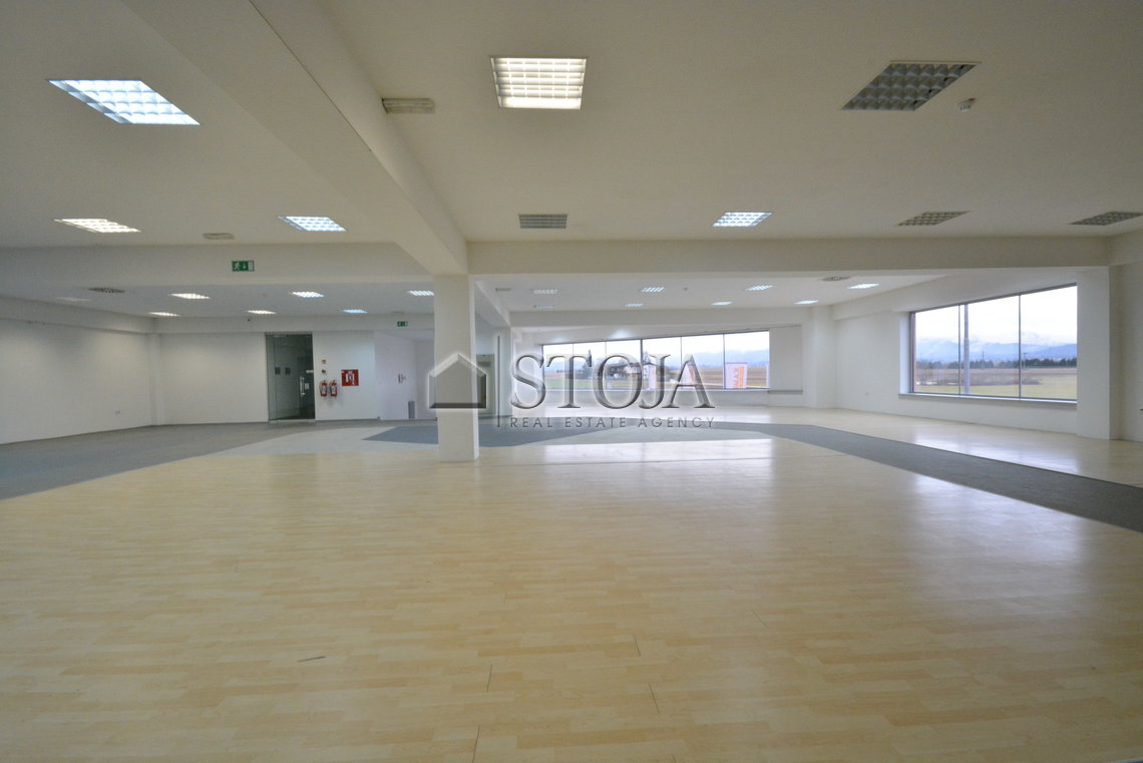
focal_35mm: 15
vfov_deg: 77.4
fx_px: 476
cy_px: 382
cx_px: 572
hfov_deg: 100.4
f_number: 18
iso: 2000
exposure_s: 1/15
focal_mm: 10
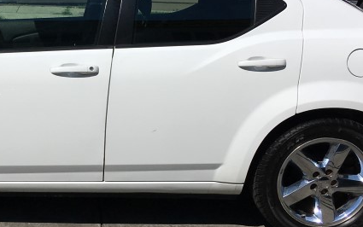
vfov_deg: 17.6
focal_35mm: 74
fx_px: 732
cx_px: 71
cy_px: 140
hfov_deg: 27.3
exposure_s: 1/4525
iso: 25
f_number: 2.2
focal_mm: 4.15
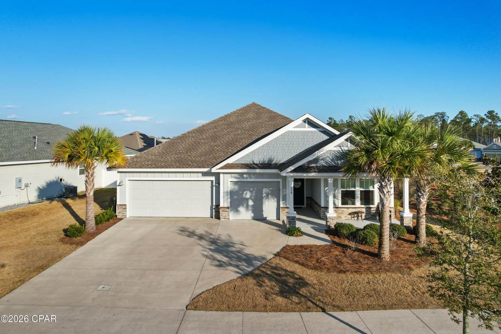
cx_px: 250
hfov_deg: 78.6
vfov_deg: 57.2
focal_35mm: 22
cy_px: 167
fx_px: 306
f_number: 2.8
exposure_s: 1/1250
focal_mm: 8.38
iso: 100
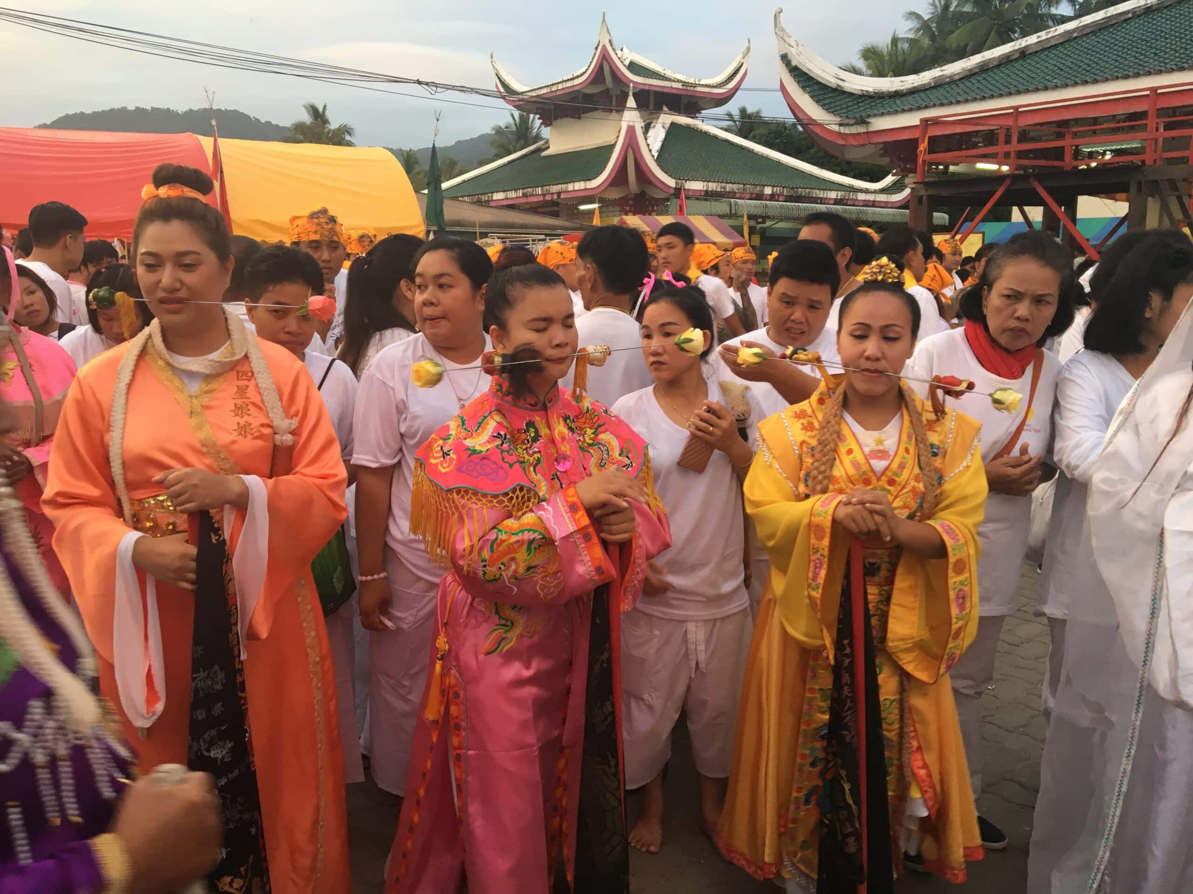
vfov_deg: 48.2
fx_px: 999
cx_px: 596
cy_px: 447
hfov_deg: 61.7
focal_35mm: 29
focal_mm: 4.15
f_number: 2.2
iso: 64
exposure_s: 1/33
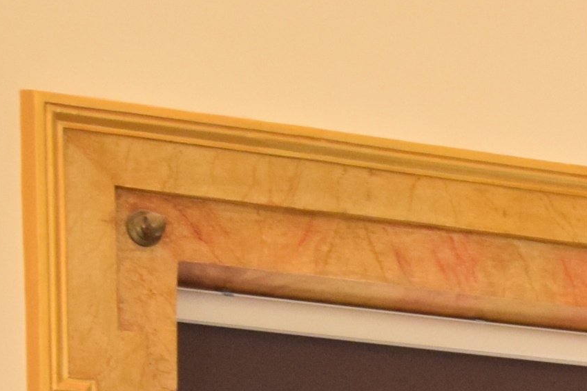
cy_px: 1017
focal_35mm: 278
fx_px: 4528
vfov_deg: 4.8
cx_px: 1180
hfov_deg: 7.1
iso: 1000
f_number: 5.6
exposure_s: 1/60
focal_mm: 35
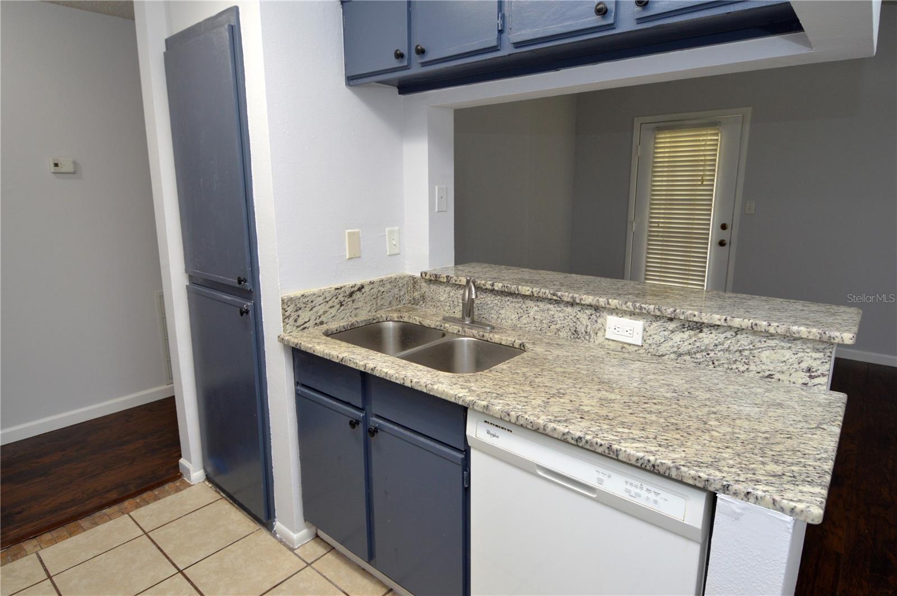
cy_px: 298
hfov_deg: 90.1
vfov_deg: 67.3
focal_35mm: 18
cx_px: 448
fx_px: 448
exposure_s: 1/60
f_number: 4
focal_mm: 12
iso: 400
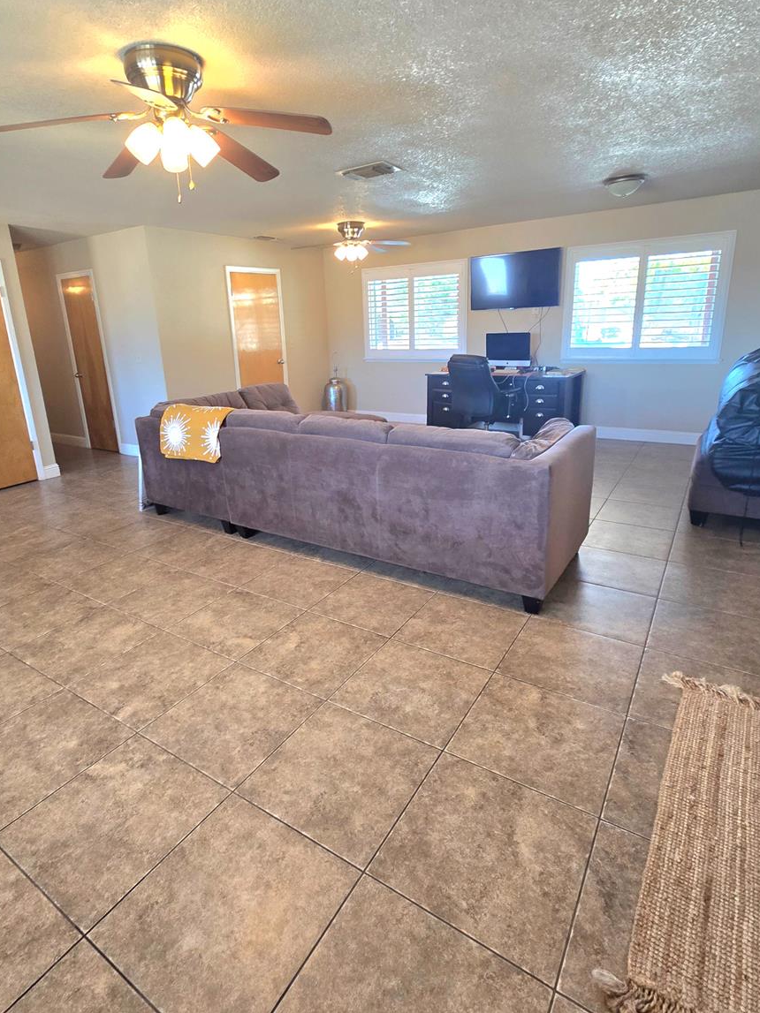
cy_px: 475
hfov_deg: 74.6
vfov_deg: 90.9
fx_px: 498
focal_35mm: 17
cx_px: 350
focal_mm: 2.2
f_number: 2.2
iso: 160
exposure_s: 1/60.2
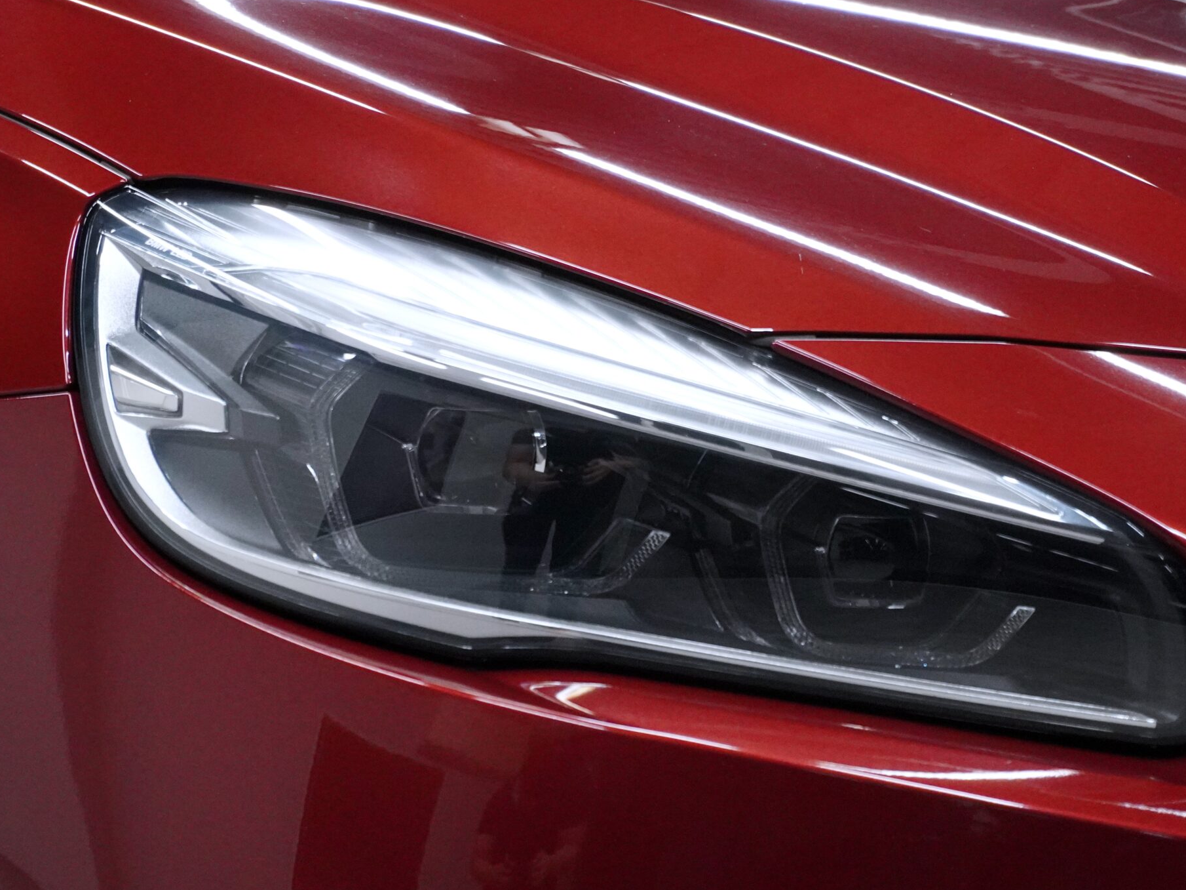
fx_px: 3494
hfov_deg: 19.3
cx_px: 634
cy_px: 468
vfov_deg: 14.5
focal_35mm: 102
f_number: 5.6
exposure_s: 1/160
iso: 3200
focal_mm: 50
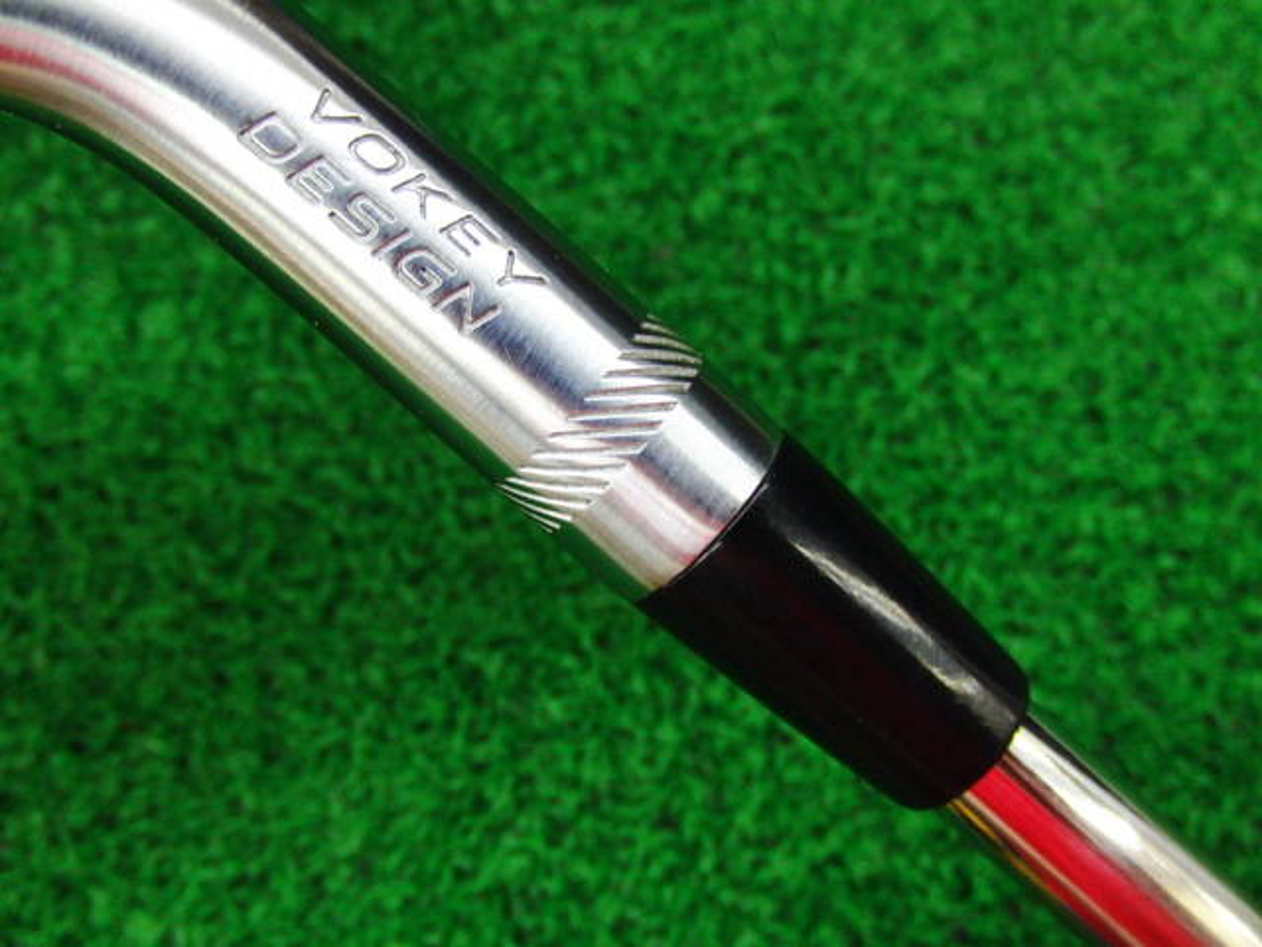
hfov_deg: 50.1
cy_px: 474
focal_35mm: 37
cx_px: 631
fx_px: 1349
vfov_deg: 38.7
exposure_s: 1/50
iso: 400
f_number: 3.6
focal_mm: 6.42
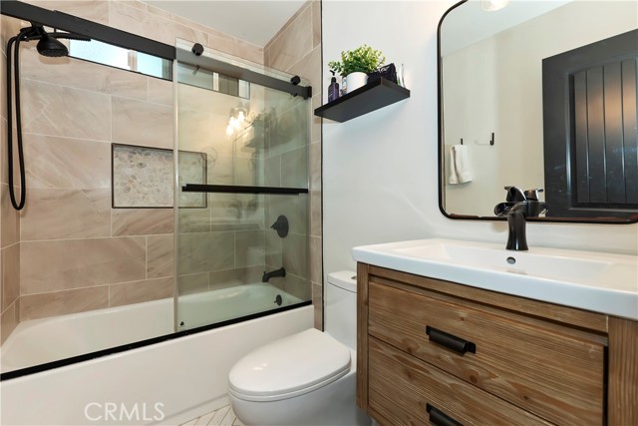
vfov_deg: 77.4
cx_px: 319
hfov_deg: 100.4
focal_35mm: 15
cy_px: 213
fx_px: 266
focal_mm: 10
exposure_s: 1/30
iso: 400
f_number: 8
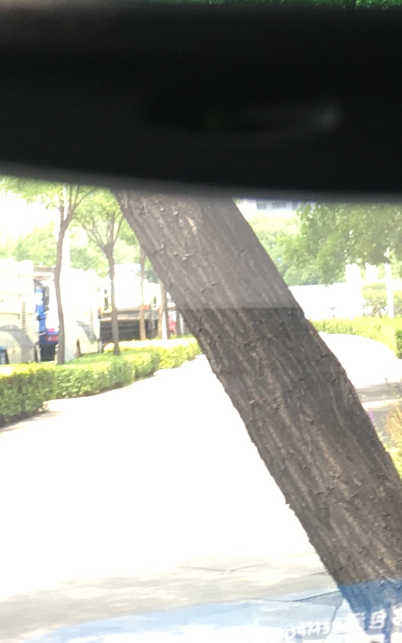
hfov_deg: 11.5
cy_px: -126
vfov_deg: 17.4
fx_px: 1997
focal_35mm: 114
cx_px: 247
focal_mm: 4.15
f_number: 2.2
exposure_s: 1/112
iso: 25
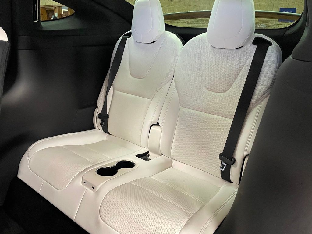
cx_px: 156
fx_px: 234
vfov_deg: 53.1
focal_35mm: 26
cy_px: 117
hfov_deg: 67.3
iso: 500
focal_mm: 4.2
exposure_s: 1/60
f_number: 1.6
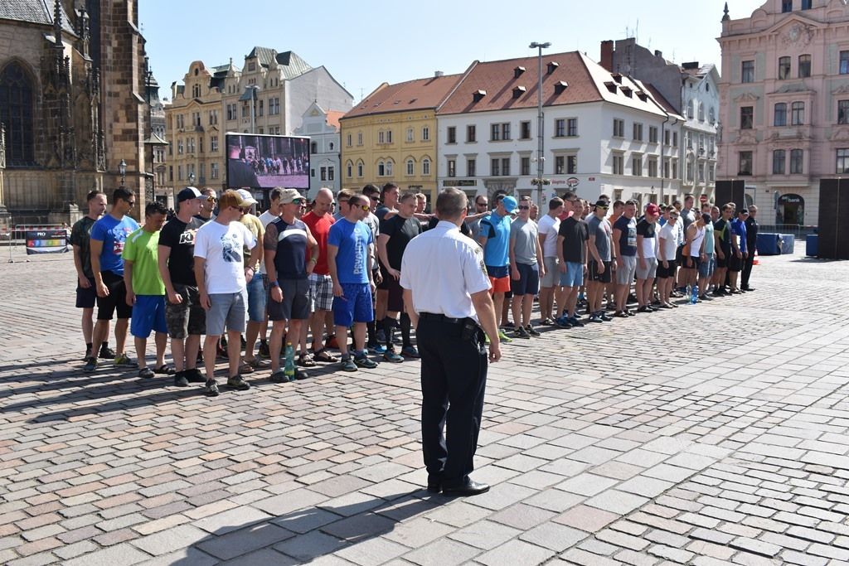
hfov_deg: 55.1
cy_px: 283
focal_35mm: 34
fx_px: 814
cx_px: 424
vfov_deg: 38.4
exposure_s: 1/200
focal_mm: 23
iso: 100
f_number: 8
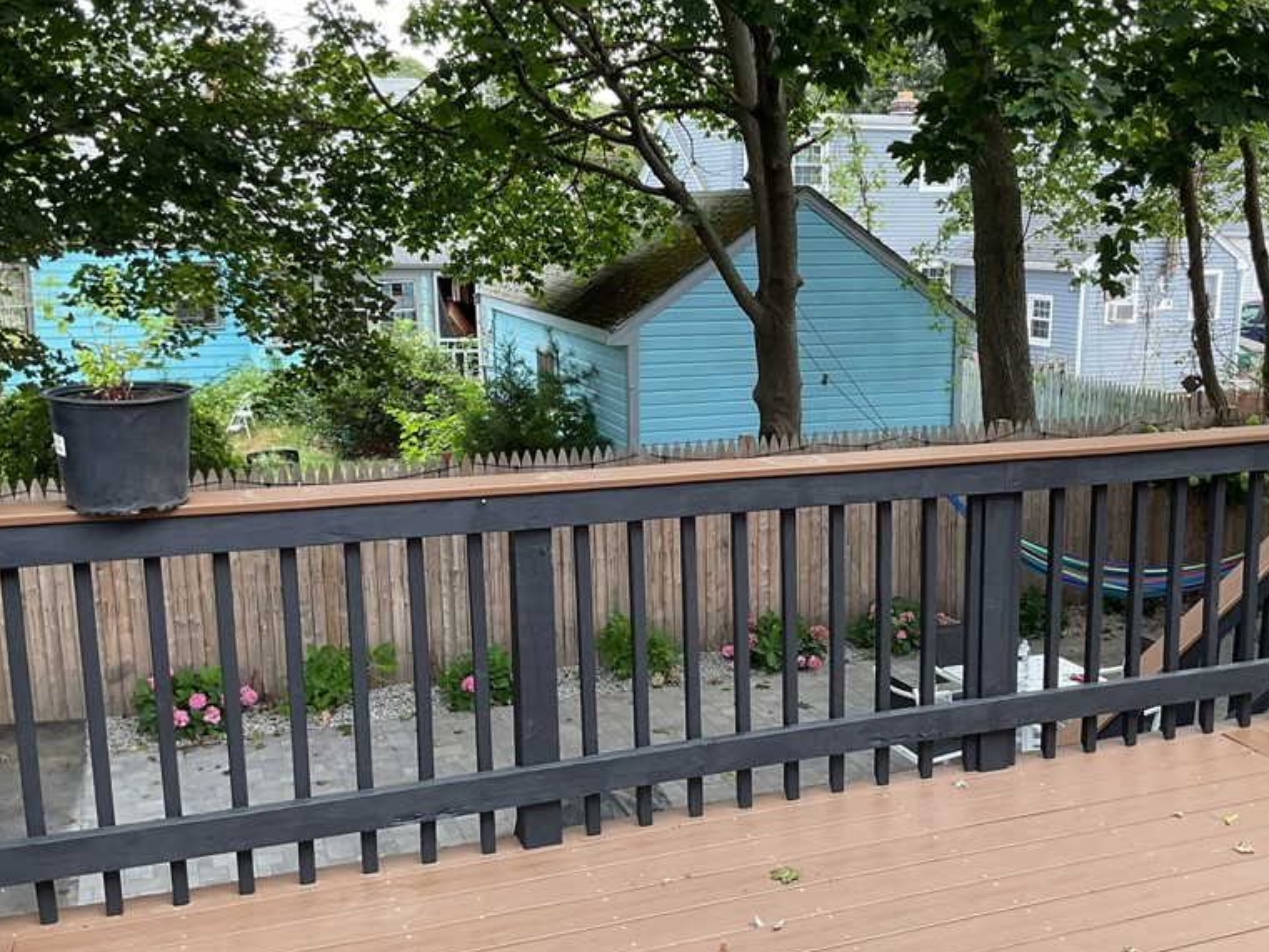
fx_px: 1430
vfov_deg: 36.8
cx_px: 760
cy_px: 505
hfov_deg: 47.6
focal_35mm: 39
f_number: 1.8
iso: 20
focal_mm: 3
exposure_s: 1/120
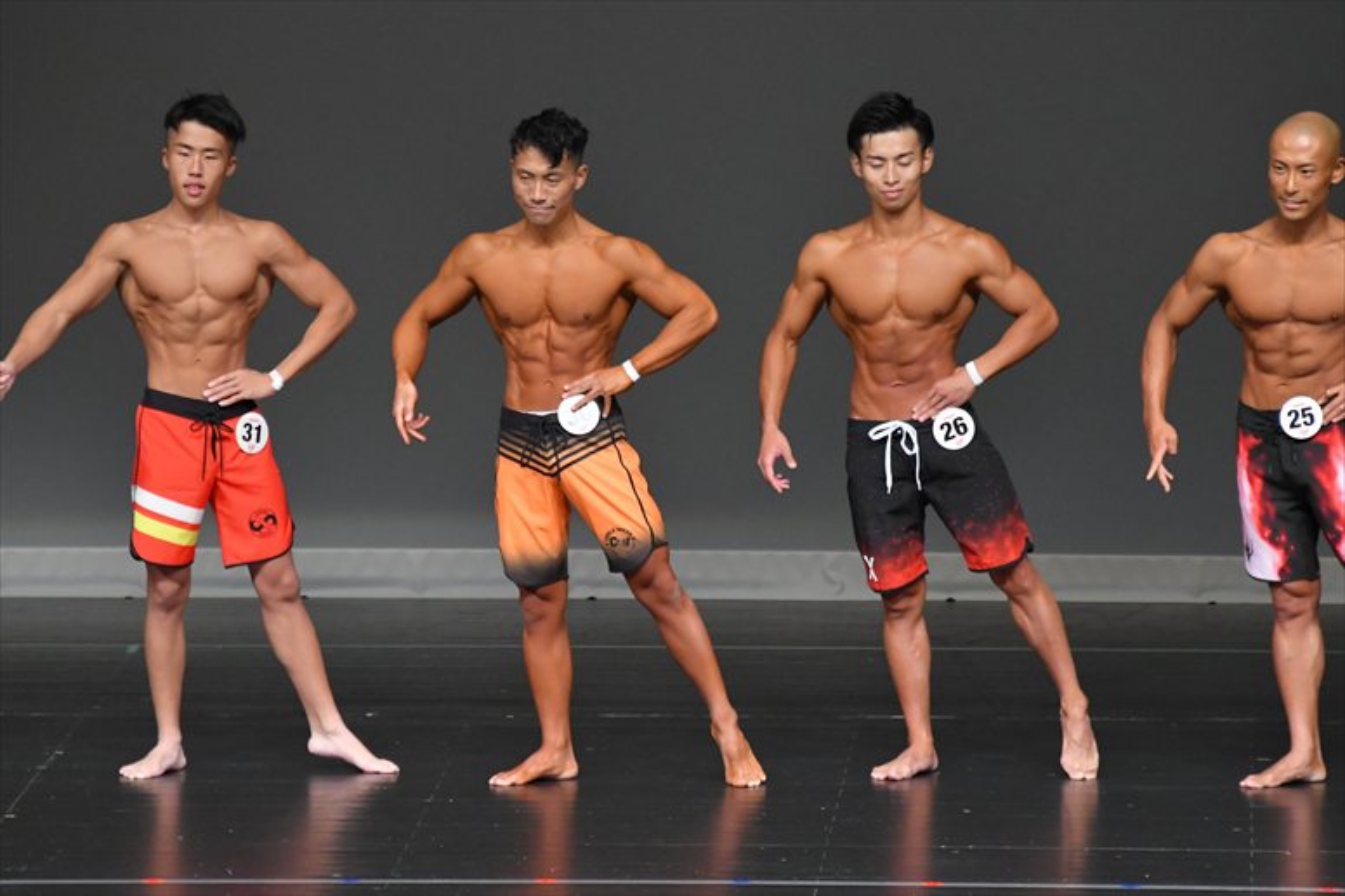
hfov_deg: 6.5
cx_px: 672
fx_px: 11763
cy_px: 448
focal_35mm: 315
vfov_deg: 4.4
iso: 4000
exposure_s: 1/400
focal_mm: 210
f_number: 5.6
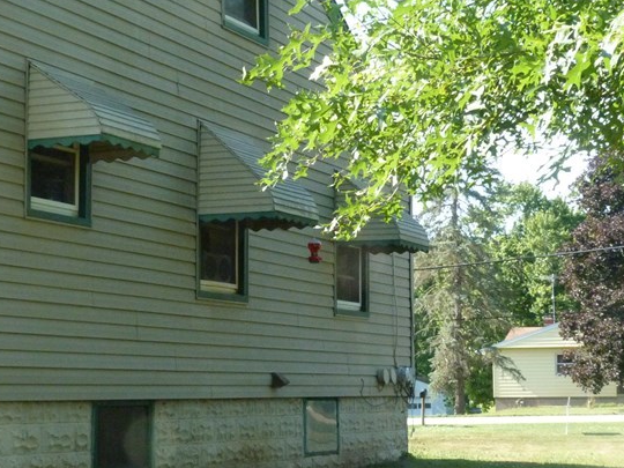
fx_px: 1334
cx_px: 281
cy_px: 247
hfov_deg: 26.3
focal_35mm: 74
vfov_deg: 19.9
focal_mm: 7.1
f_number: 5.6
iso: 400
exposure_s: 1/250
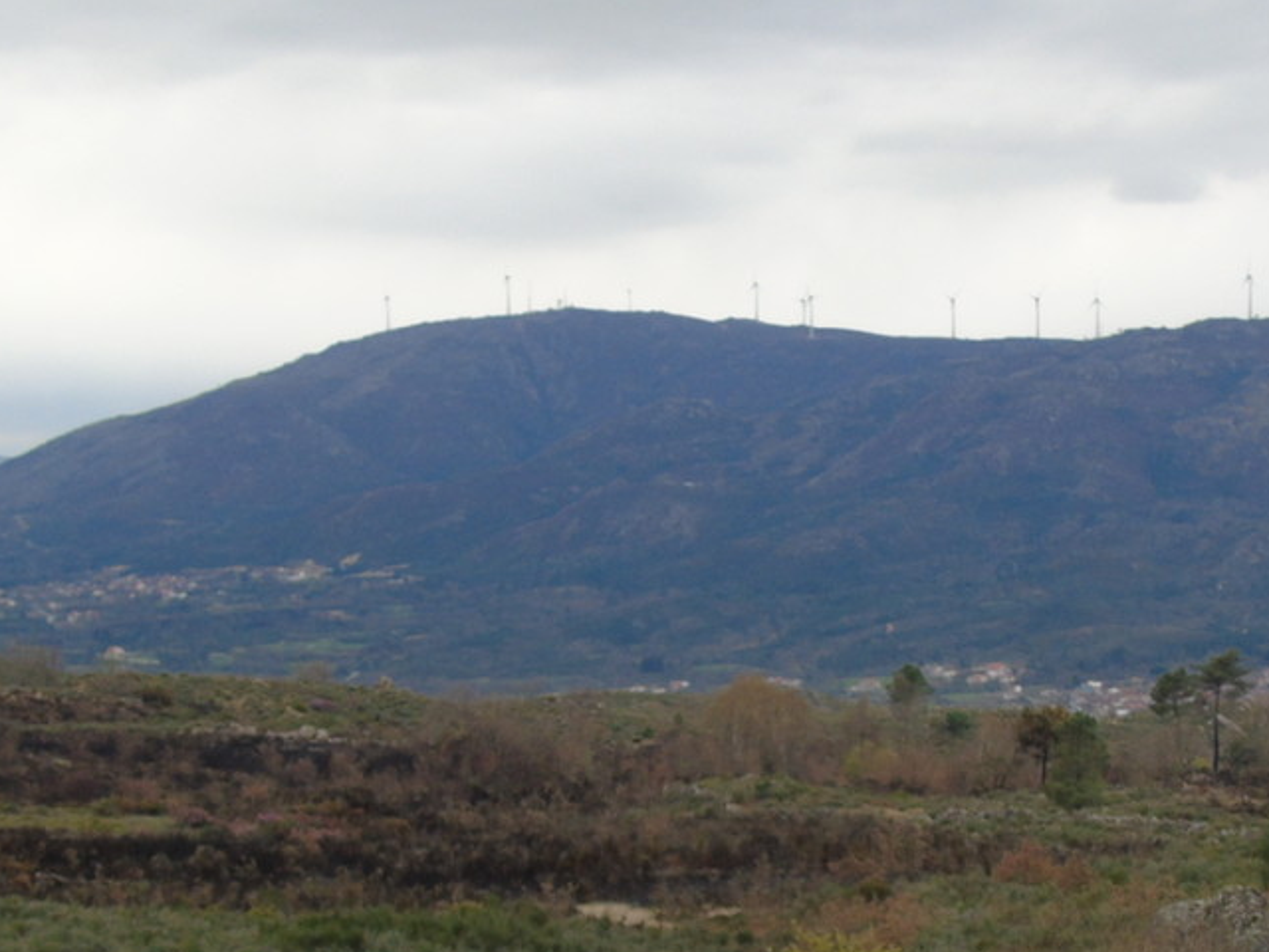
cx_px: 839
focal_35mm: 92
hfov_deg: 21.2
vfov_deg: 15.8
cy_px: 883
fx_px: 3373
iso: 80
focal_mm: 8.2
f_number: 4.1
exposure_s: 1/250
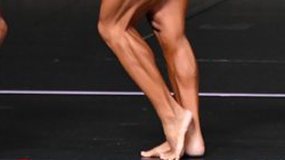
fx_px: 7730
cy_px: -70
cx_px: 437
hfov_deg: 2.1
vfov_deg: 1.2
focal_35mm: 1024
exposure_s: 1/400
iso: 4000
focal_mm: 210
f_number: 5.6
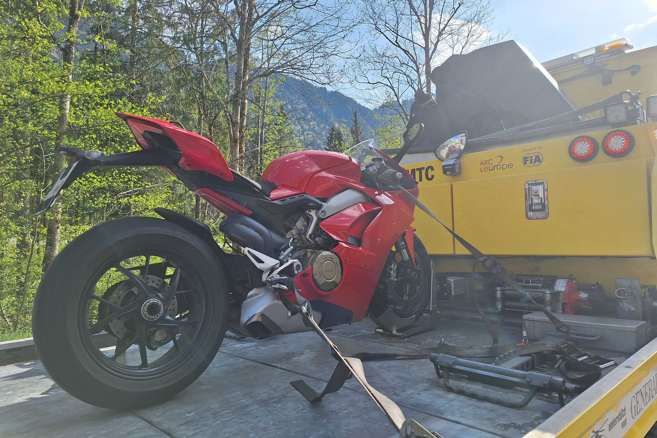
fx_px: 438
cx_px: 328
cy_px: 212
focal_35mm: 24
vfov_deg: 53.1
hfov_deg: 73.7
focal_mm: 5.54
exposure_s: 1/1647
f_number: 1.8
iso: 40
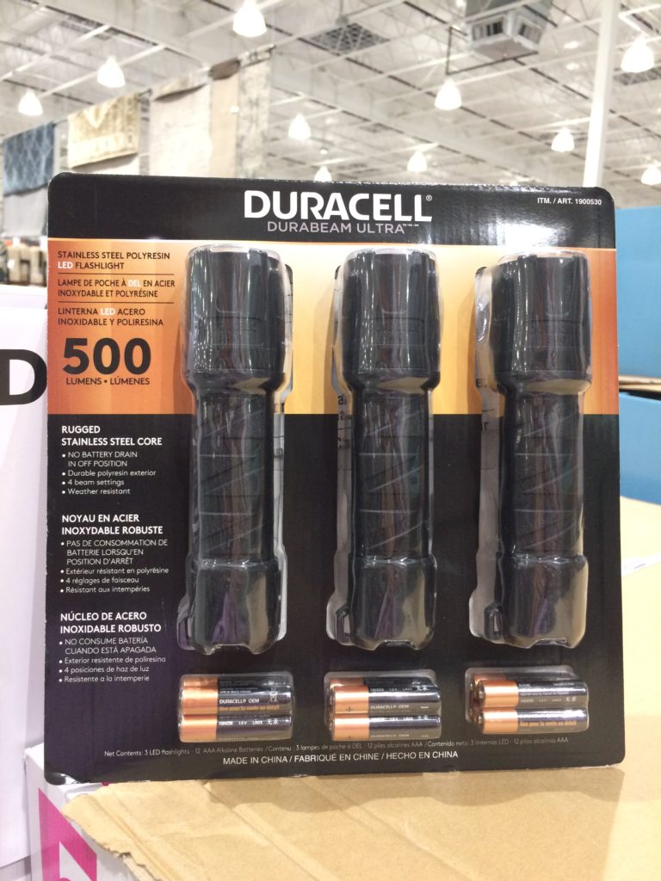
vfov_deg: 61.7
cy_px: 440
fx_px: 738
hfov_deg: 48.2
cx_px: 330
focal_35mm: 29
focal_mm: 4.15
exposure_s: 1/30
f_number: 2.2
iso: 160
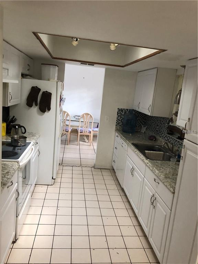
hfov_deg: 49.7
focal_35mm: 28
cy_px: 132
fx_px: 214
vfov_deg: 63.4
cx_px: 99
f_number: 1.8
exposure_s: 1/15
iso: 64
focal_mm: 3.99
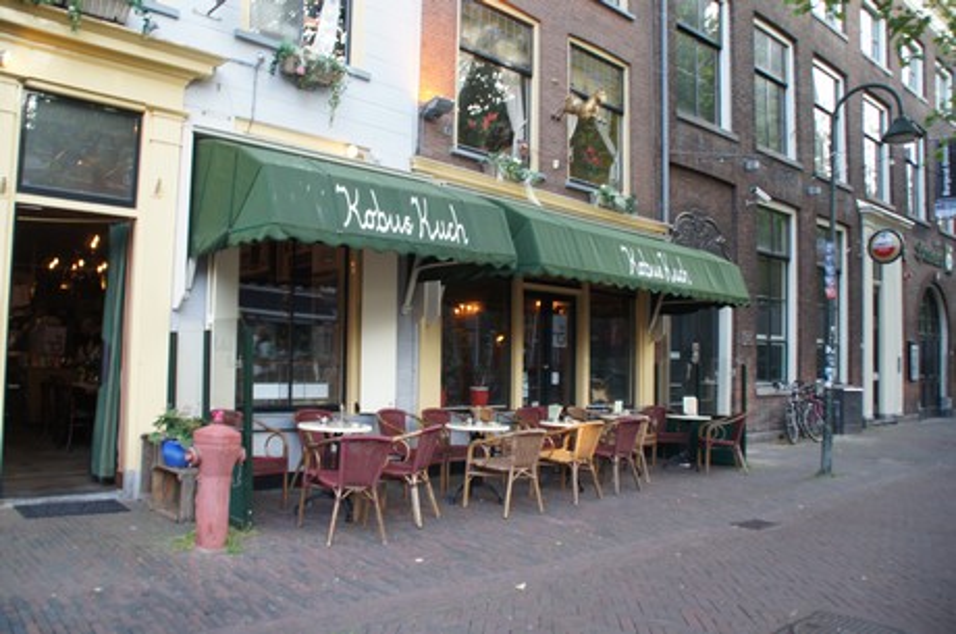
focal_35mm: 27
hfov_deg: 67.5
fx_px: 716
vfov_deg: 47.8
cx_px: 478
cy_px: 317
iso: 125
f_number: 3.5
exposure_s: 1/30
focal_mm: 18
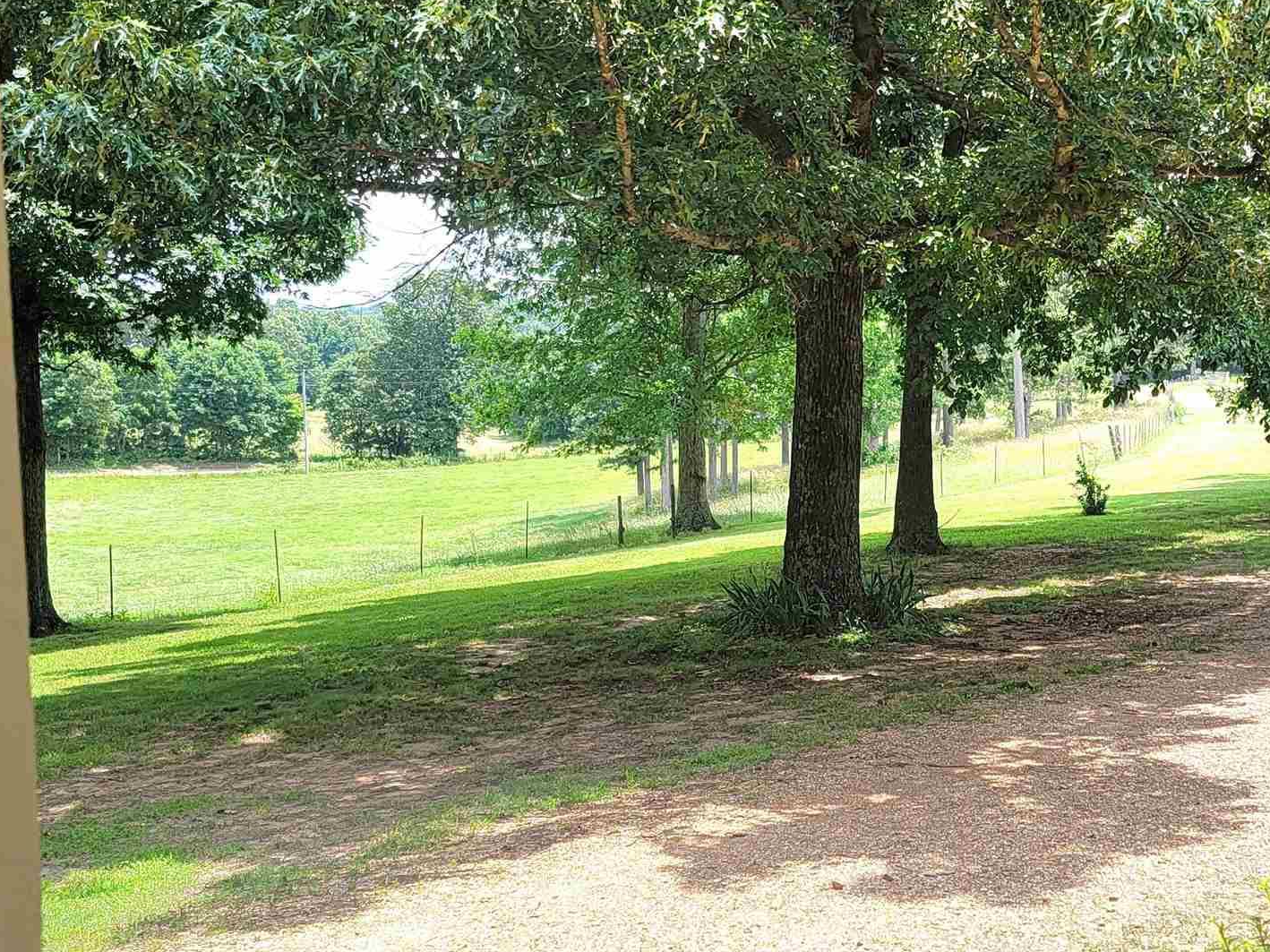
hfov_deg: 36.2
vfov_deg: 28.0
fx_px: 1907
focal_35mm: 52
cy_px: 436
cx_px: 900
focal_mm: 6.7
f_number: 1.8
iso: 16
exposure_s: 1/435
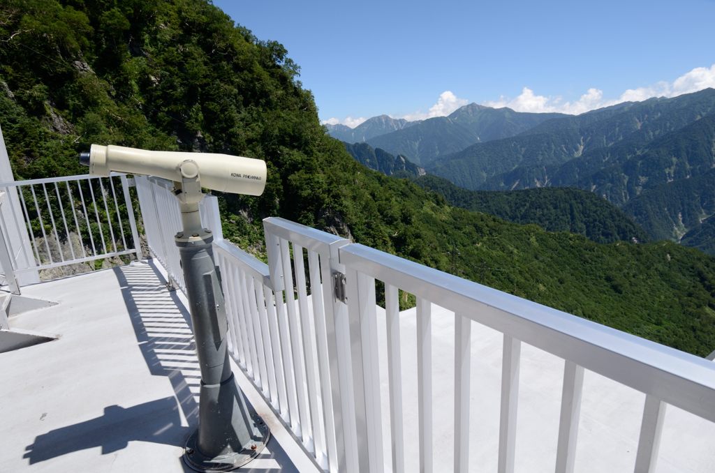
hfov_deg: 81.3
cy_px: 236
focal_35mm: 21
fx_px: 416
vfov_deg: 59.3
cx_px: 358
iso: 200
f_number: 8
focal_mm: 14
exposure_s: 1/640
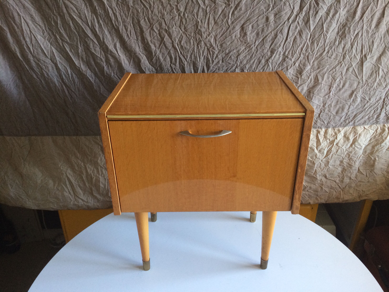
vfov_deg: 48.2
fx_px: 326
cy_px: 146
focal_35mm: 29
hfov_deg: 61.7
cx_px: 194
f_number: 2.2
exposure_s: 1/33
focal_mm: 4.15
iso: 160
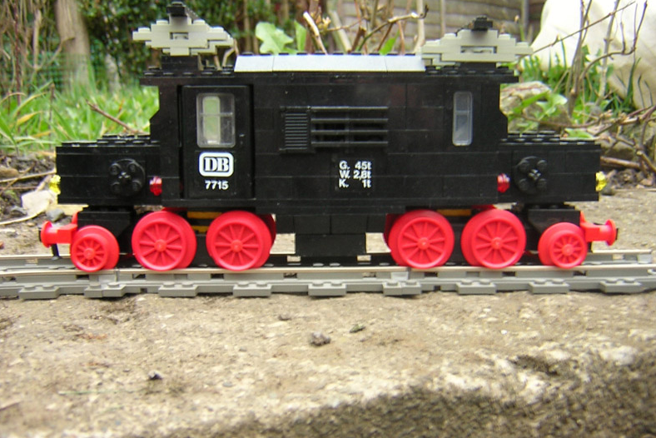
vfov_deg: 35.1
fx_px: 693
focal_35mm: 38
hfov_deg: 50.7
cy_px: 228
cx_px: 327
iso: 100
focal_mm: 4.7
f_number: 2.6
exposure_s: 1/3.7
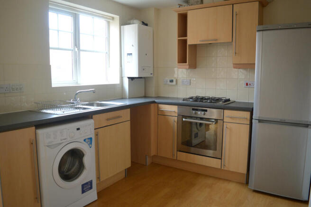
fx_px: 233
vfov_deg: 47.8
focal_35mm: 27
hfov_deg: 67.4
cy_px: 104
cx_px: 156
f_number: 3.5
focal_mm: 18
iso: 400
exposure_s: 1/80
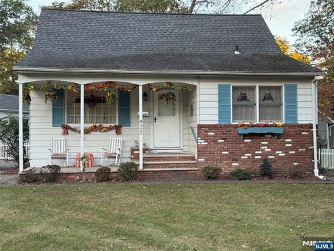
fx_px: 463
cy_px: 126
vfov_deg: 30.3
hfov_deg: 39.7
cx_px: 167
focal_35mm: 48
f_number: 1.78
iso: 100
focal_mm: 6.76
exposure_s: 1/88
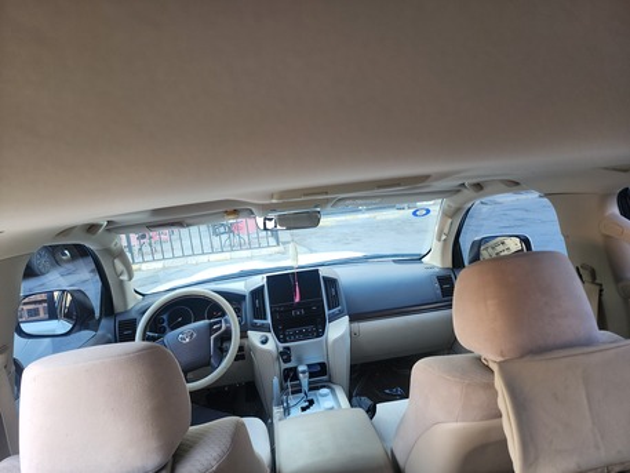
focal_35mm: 23
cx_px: 315
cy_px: 236
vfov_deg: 58.9
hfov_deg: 73.9
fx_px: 419
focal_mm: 6.4
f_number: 1.8
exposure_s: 1/180
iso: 100
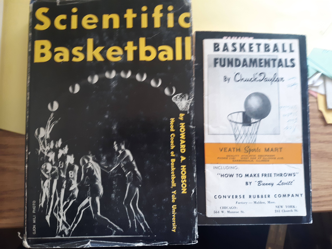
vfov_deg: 49.7
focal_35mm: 28
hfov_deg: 63.4
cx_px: 166
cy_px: 124
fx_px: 269
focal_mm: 3.7
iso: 200
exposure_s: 1/30
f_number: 1.7
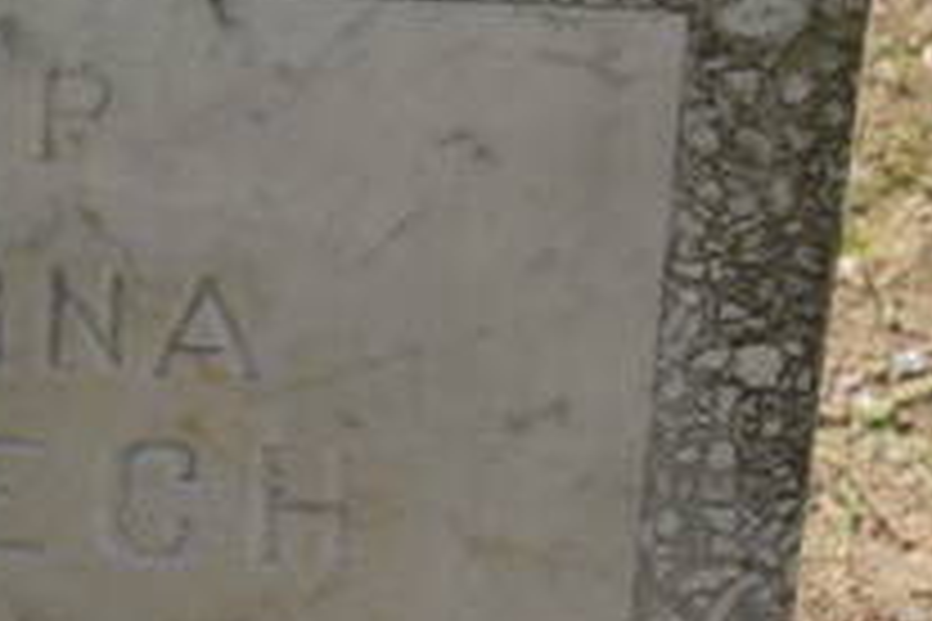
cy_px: 486
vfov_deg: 5.4
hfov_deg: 8.1
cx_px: 9
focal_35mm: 255
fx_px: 6589
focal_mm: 55
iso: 200
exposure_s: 1/250
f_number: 9
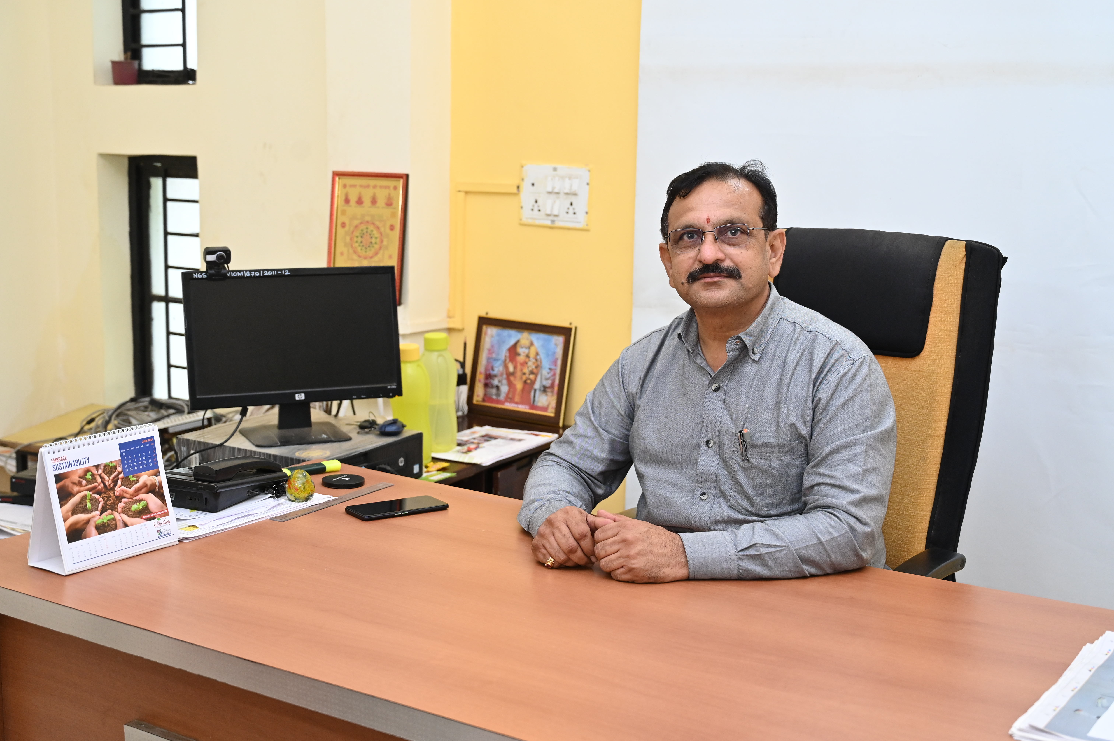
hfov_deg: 41.9
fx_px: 1453
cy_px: 370
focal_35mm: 47
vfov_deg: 28.6
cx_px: 557
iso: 1600
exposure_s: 1/125
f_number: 4
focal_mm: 47
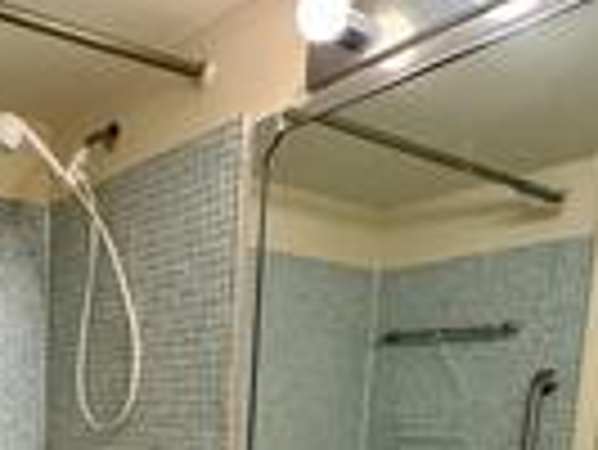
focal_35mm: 42
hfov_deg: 41.7
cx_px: 76
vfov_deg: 30.6
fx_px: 726
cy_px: 500
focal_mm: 2.22
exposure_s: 1/120
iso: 250
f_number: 2.2
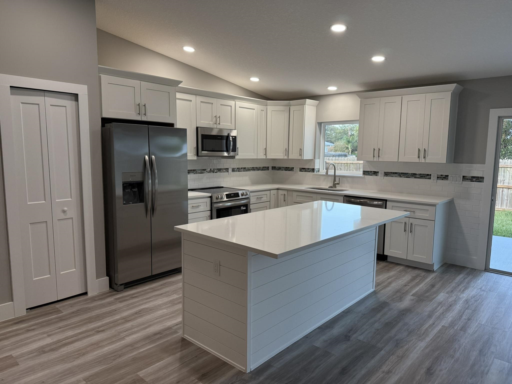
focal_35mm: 24
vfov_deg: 56.8
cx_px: 256
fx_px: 355
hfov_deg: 71.6
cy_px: 192
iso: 200
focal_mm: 6.76
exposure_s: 1/238
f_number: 1.78
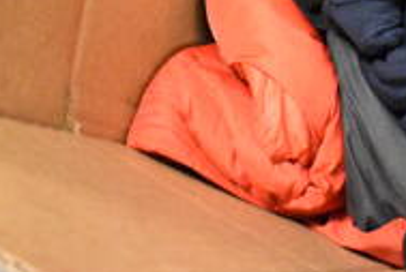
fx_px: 983
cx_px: 432
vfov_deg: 14.7
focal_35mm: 87
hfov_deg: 22.2
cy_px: -135
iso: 9000
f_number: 3.5
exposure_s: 1/125
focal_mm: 18
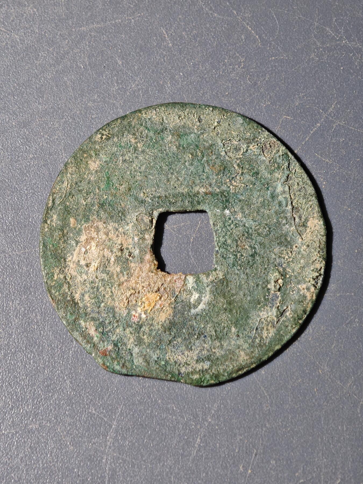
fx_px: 1119
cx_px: 182
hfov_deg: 18.4
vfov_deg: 24.4
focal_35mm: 80
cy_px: 242
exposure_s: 1/100
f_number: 2
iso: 250
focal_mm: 9
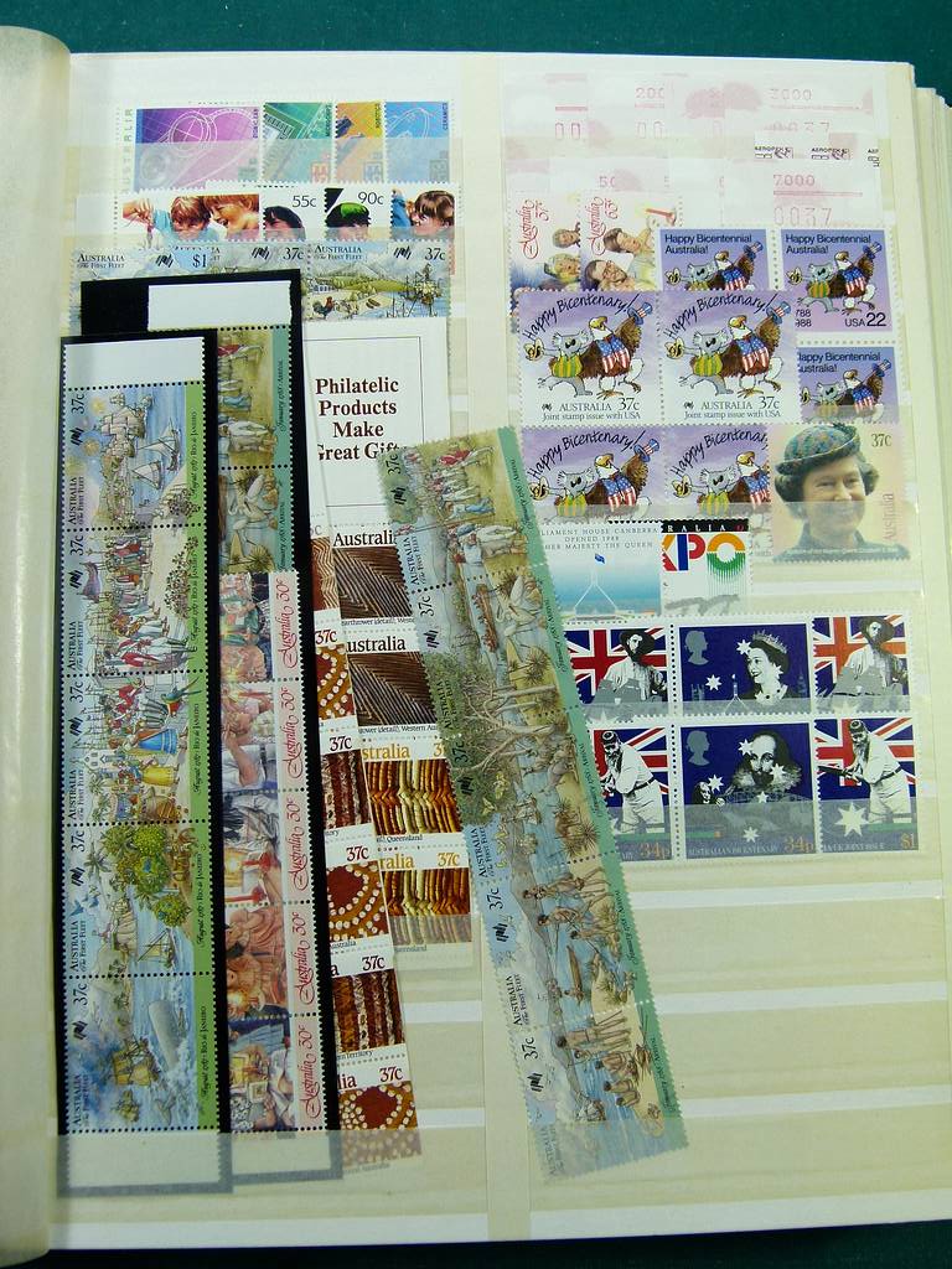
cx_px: 476
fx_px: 1247
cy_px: 634
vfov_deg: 54.0
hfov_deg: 41.8
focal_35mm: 34
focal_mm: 6.1
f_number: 4
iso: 100
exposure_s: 1/125
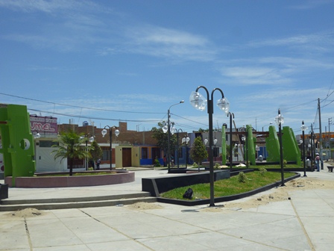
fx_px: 396
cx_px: 167
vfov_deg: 35.1
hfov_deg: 45.8
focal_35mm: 41
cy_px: 126
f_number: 11
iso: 100
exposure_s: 1/160
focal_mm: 7.3
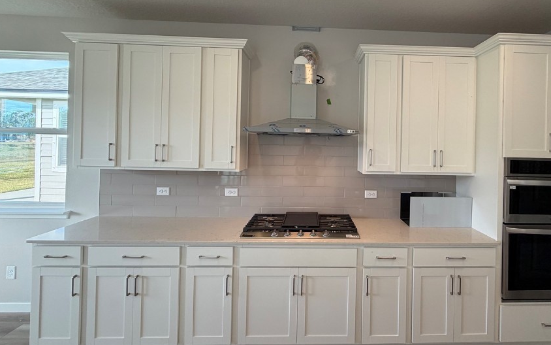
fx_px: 270
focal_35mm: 18
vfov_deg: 64.6
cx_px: 326
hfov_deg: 90.1
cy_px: 144
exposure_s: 1/120
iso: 100
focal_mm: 2.22
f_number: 2.2
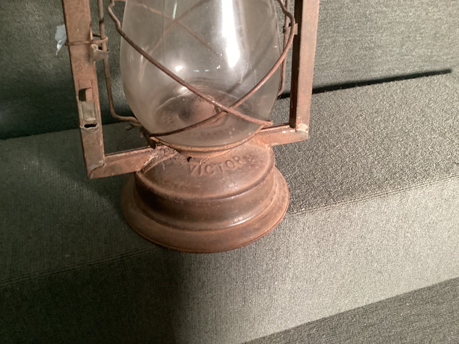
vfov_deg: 45.4
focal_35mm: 31
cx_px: 230
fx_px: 411
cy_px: 172
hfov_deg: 58.3
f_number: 2.4
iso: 500
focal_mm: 3.3
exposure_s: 1/30
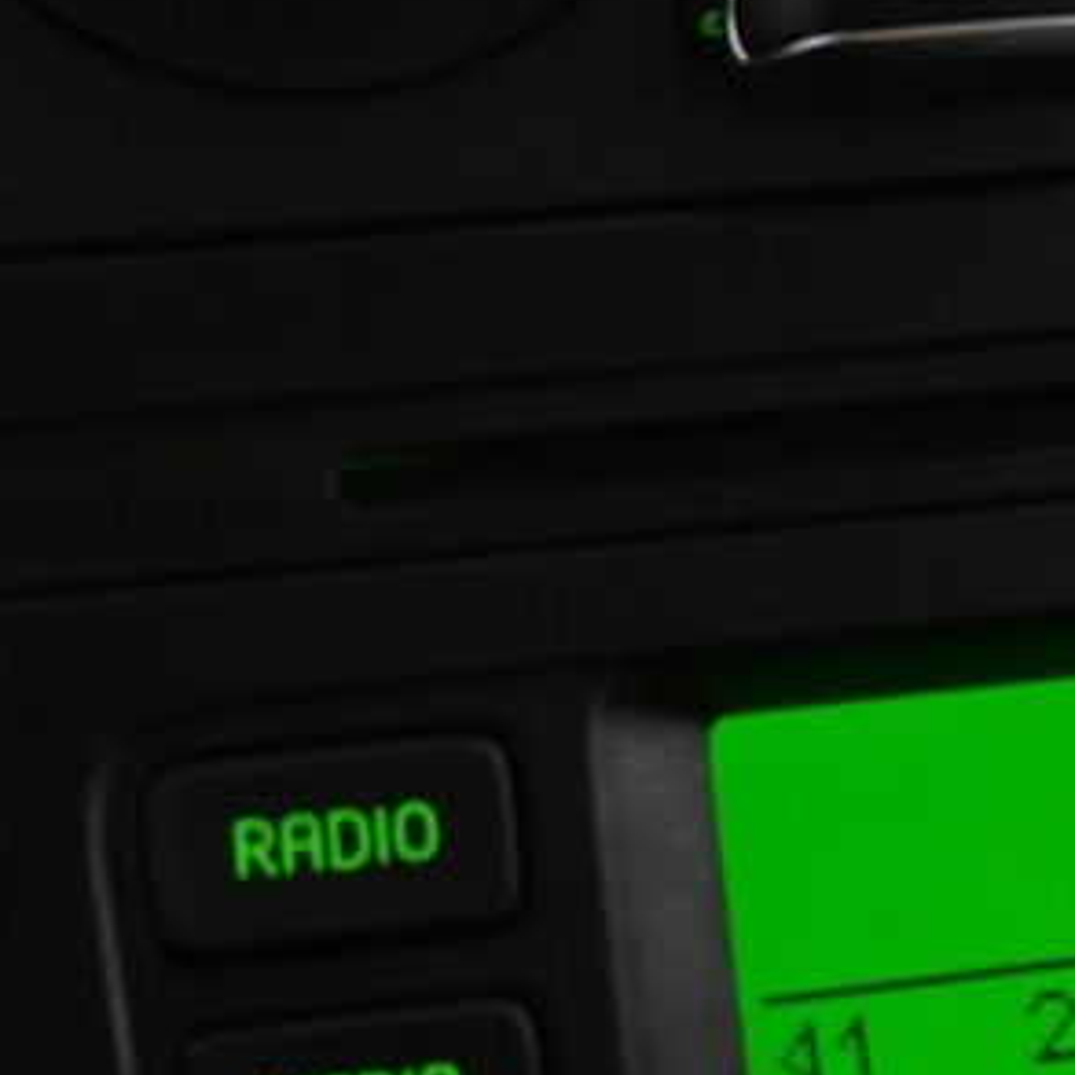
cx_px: 1082
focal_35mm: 145
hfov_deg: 11.9
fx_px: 5078
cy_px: 191
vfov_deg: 12.0
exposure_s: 1/30
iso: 2000
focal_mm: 20.5
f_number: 3.8
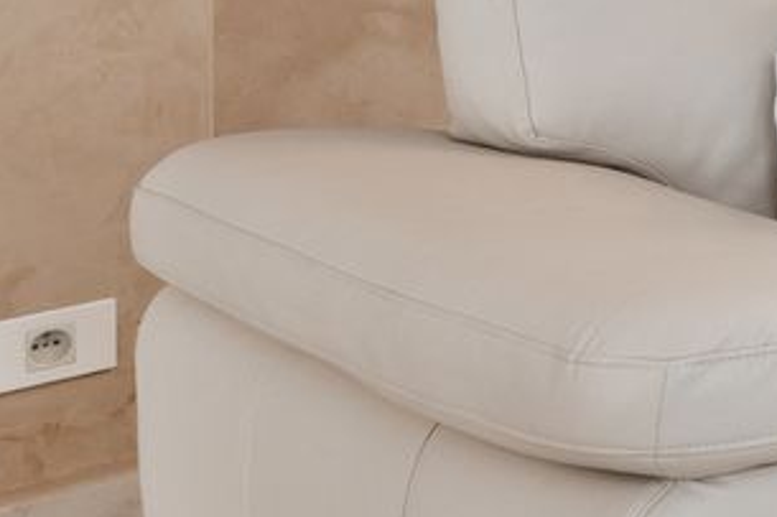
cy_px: -345
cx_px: 1972
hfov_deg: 13.1
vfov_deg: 11.9
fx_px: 2336
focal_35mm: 108
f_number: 11
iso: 200
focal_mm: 16.5
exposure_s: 1
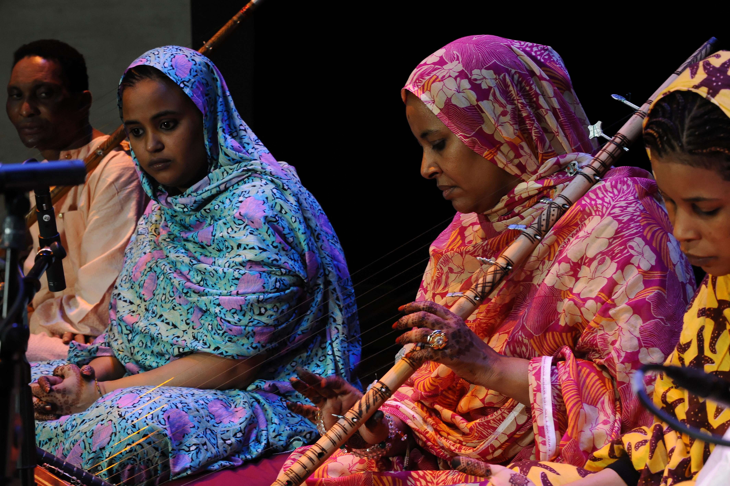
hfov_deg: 20.4
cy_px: 243
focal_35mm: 100
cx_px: 365
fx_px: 2026
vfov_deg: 13.7
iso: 1600
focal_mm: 100
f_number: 10
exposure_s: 1/50
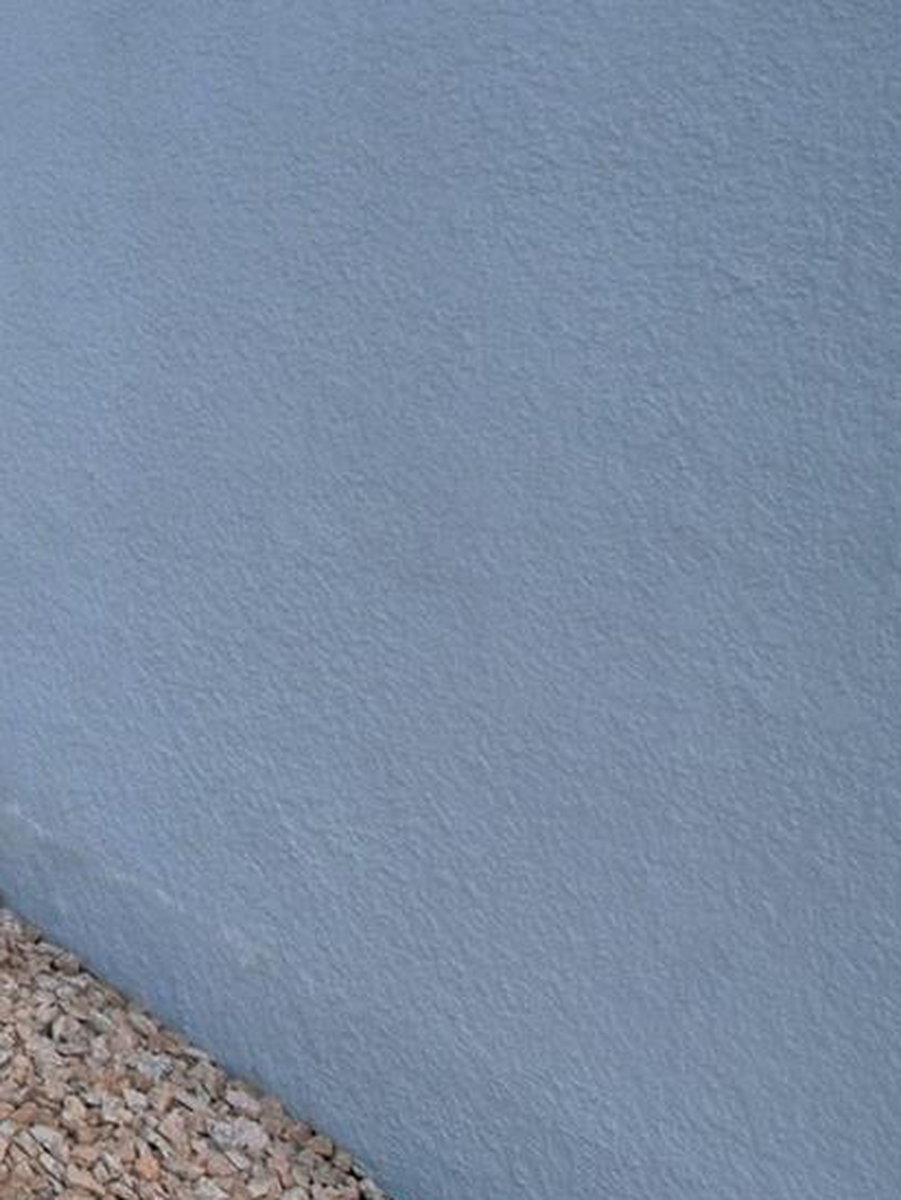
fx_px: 1457
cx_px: -595
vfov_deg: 42.9
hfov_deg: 23.5
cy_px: 256
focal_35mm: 42
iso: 100
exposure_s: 1/1250
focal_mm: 10
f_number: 4.5
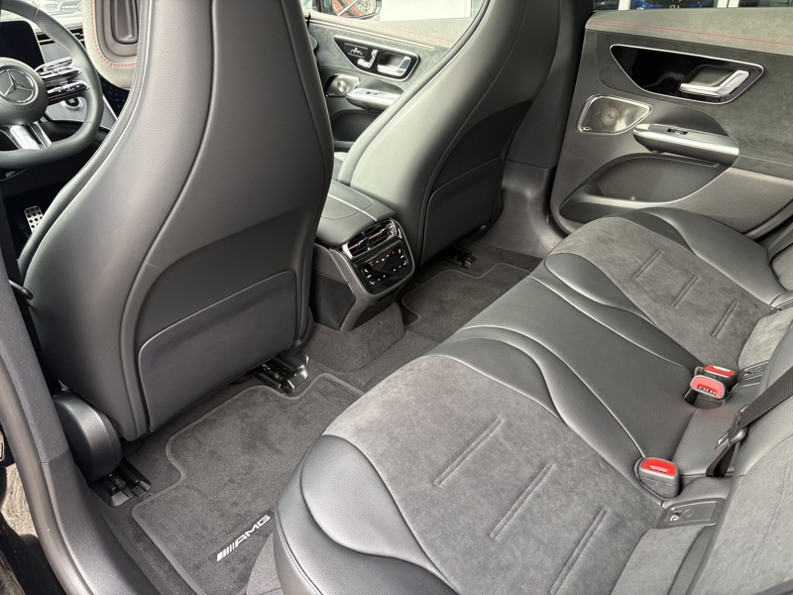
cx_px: 396
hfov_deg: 67.3
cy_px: 298
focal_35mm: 26
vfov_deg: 53.1
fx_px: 596
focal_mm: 5.96
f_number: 1.6
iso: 125
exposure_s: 1/70
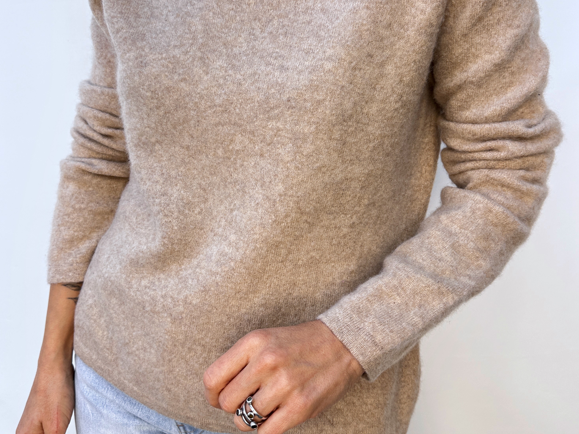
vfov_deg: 42.9
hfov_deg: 55.4
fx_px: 552
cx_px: 293
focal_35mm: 33
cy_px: 197
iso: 80
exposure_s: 1/362
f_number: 1.78
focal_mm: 6.86
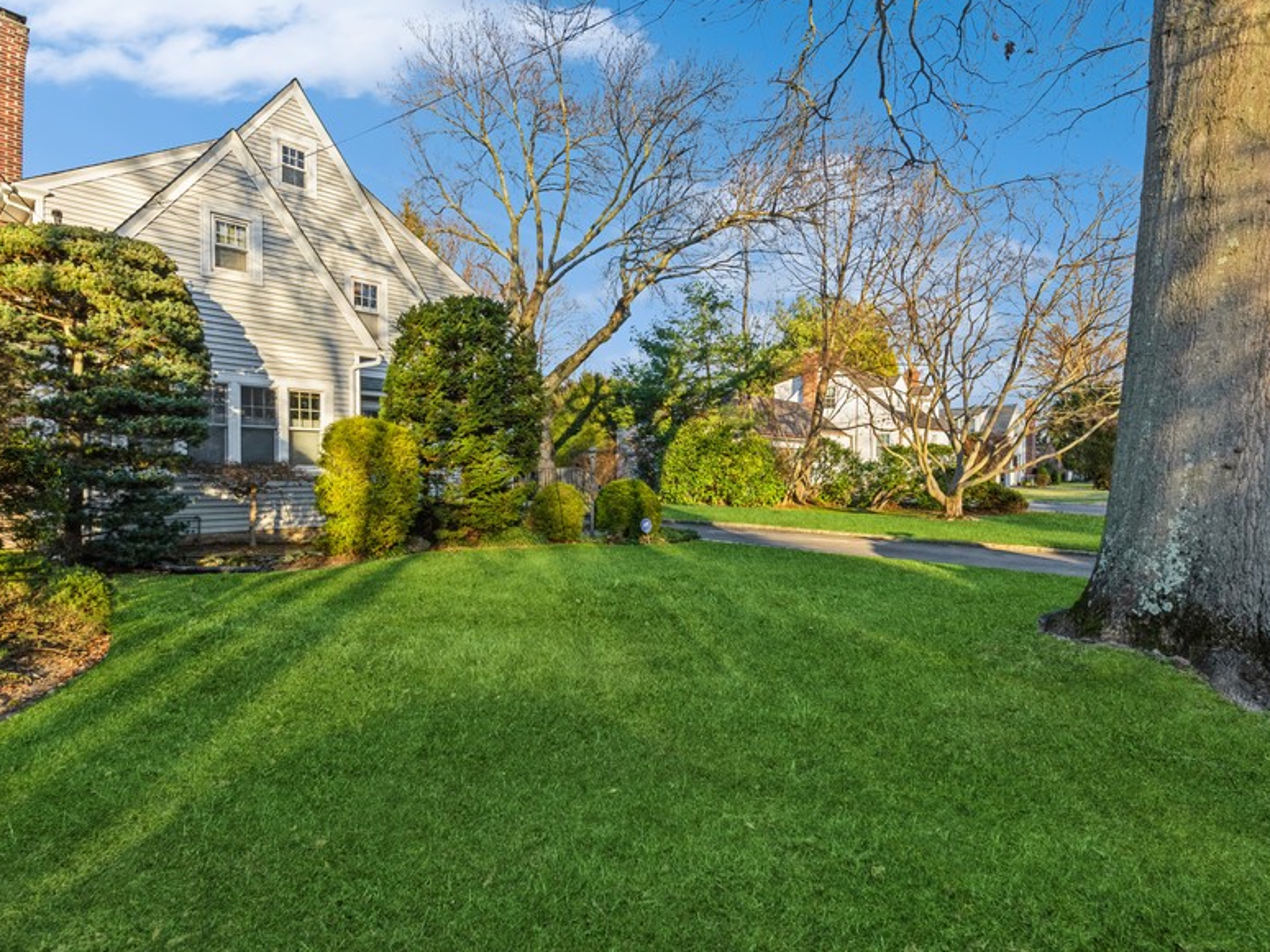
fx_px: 697
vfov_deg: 68.7
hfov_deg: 84.7
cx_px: 614
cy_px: 474
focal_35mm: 19
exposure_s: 1/160
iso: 500
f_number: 11
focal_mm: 17
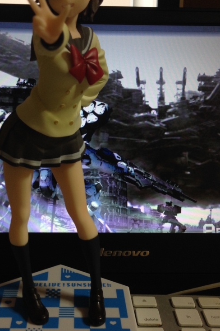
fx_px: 440
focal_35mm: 48
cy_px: 165
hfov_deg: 28.0
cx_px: 85
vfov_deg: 41.1
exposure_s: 1/20
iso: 80
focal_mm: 4.12
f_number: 2.4
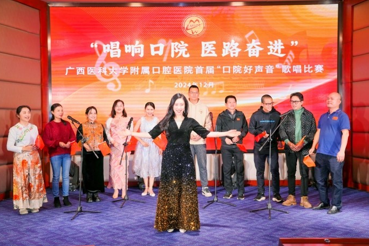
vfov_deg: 30.5
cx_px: 183
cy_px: 125
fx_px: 451
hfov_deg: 44.5
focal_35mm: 44
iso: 800
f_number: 3.5
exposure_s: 1/200
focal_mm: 43
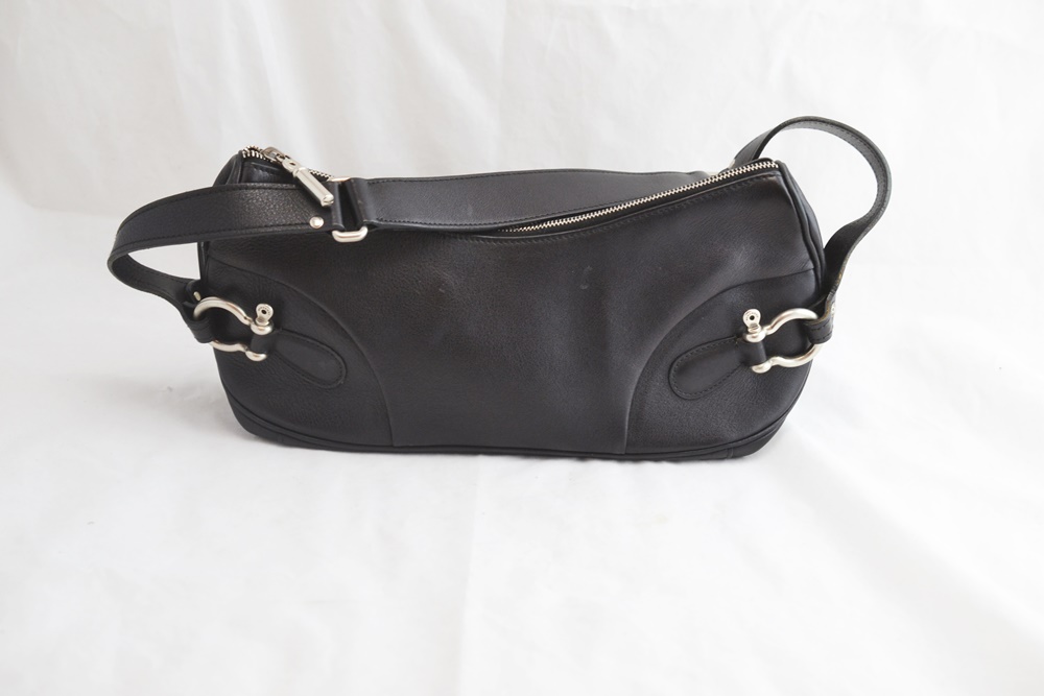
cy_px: 348
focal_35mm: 60
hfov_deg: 33.4
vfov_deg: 22.6
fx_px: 1740
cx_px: 522
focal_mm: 40
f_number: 4.5
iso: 400
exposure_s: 1/80
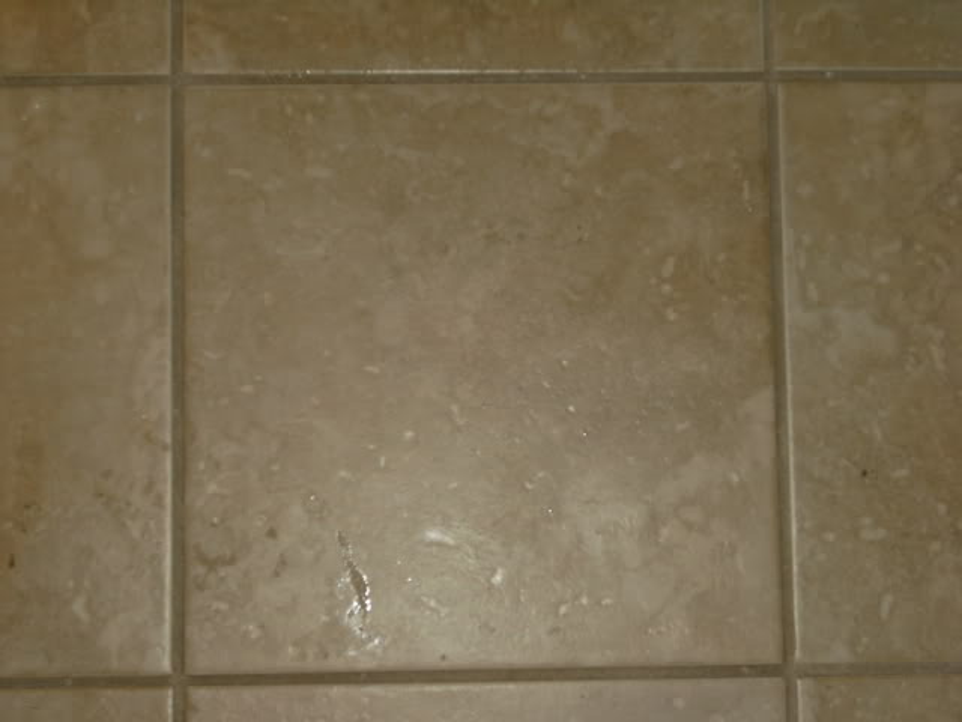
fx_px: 2168
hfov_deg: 25.0
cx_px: 481
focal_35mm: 78
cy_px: 361
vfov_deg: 18.9
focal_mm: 12.8
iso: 100
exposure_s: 1/60
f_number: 4.2
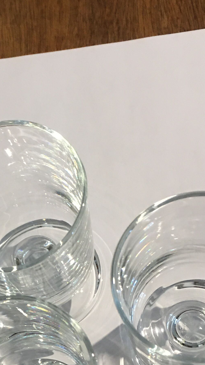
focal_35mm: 71
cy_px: 311
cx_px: 0
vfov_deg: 28.8
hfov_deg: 16.6
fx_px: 686
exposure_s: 1/17
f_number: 2.2
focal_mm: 4.15
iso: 80
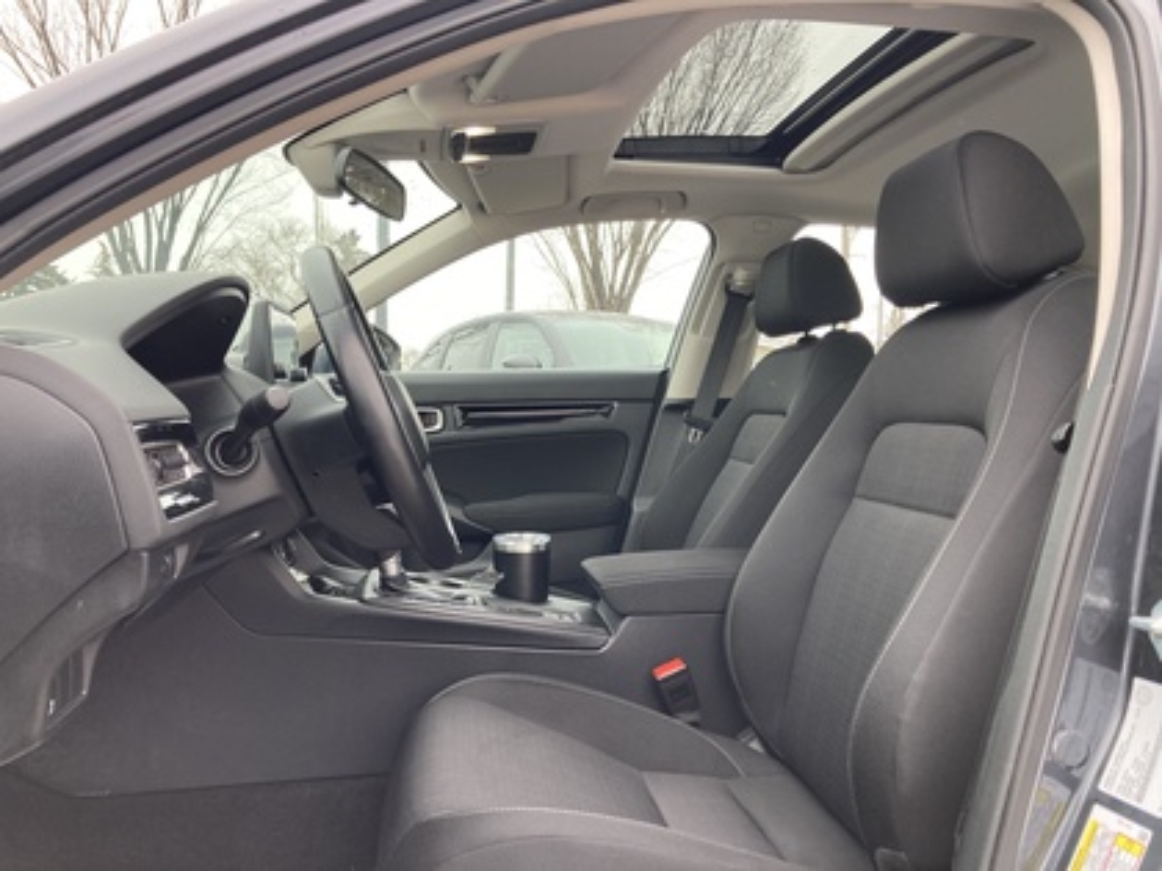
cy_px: 436
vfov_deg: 49.7
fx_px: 940
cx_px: 581
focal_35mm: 28
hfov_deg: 63.4
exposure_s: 1/121
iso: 32
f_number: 1.8
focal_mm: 3.99
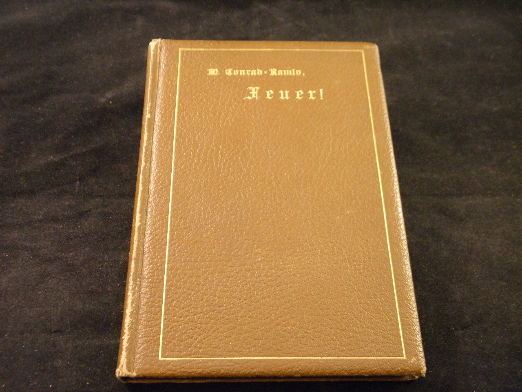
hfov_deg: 45.8
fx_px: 618
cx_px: 261
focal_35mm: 41
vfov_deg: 35.1
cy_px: 196
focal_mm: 7.5
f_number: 3.8
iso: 400
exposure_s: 1/30
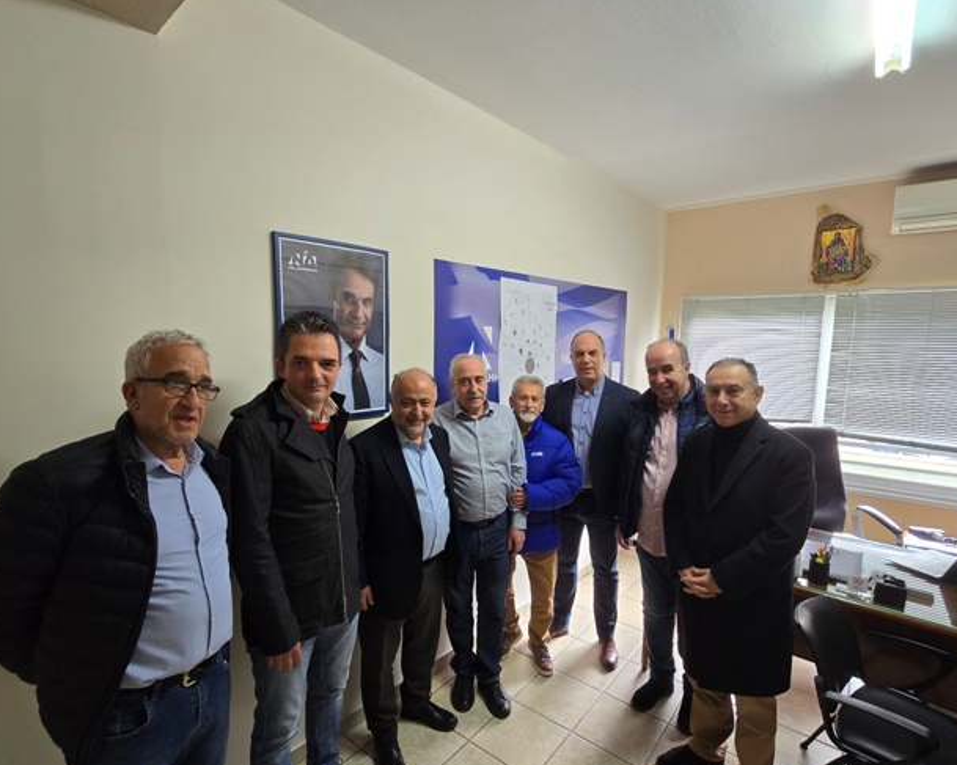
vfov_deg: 80.2
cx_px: 492
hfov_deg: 93.1
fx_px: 453
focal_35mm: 16
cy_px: 412
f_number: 2.2
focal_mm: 2.2
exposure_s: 1/50
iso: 125
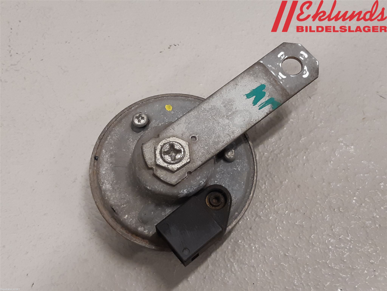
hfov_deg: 67.3
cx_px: 194
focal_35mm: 26
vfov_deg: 53.1
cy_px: 146
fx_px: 291
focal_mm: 3.93
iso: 125
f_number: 1.7
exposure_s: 1/50
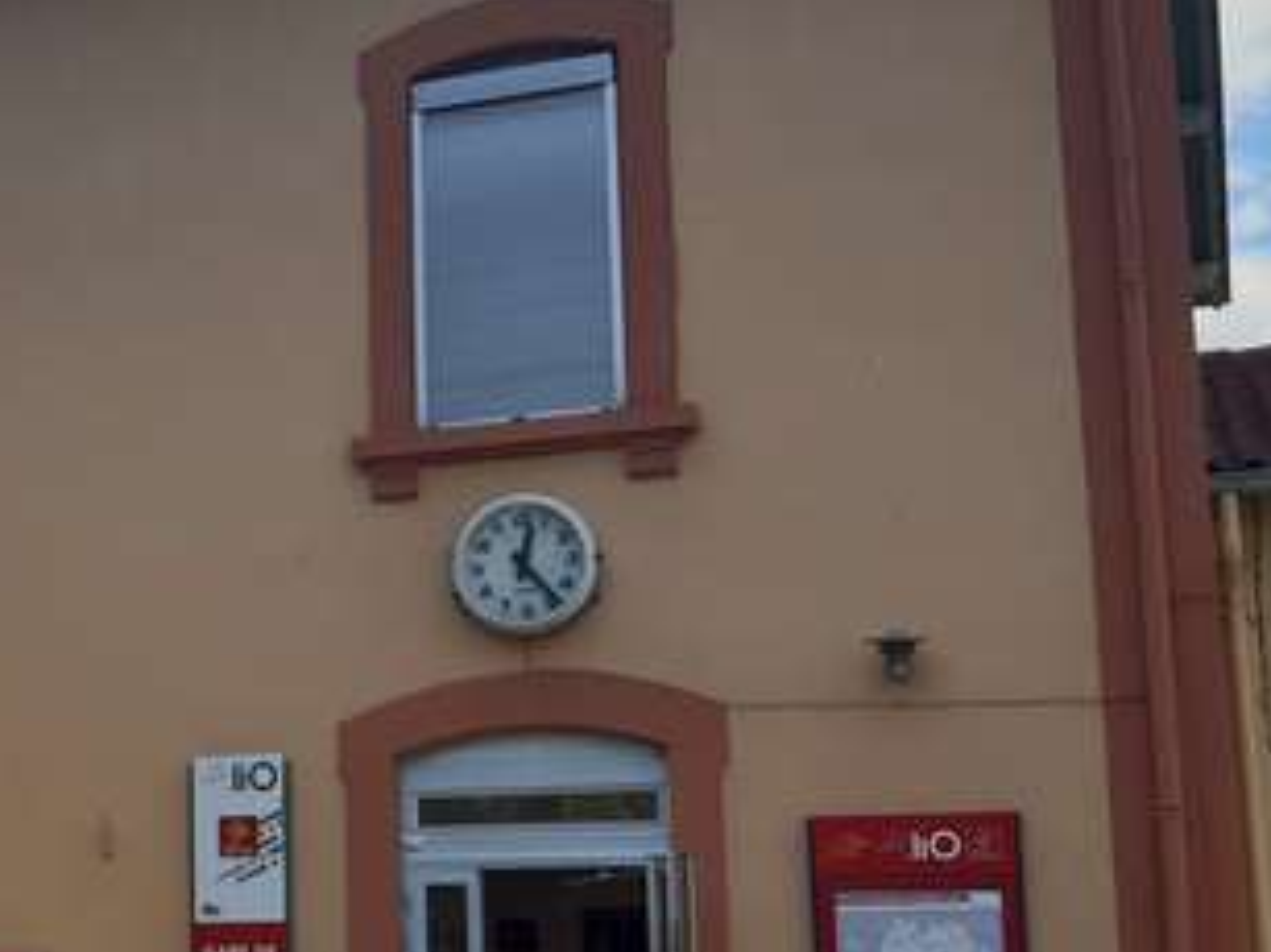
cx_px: -46
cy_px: 654
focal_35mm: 65
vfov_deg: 22.5
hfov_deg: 27.8
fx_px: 2386
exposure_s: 1/1091
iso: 40
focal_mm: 3.92
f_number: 1.7
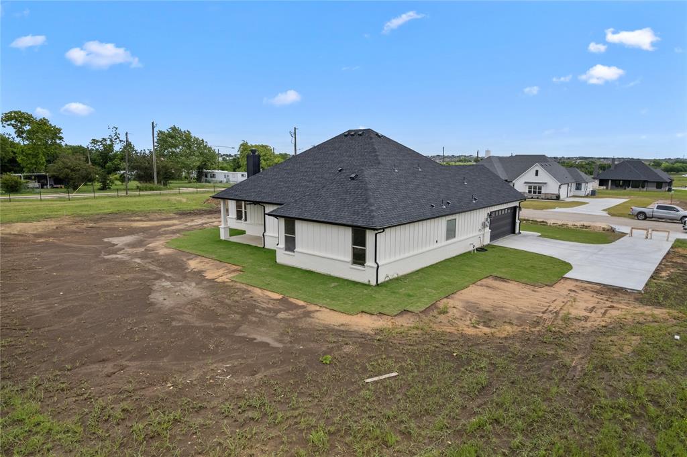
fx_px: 419
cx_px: 344
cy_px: 228
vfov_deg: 57.1
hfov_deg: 78.6
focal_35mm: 22
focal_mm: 8.38
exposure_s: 1/350
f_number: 2.8
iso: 100
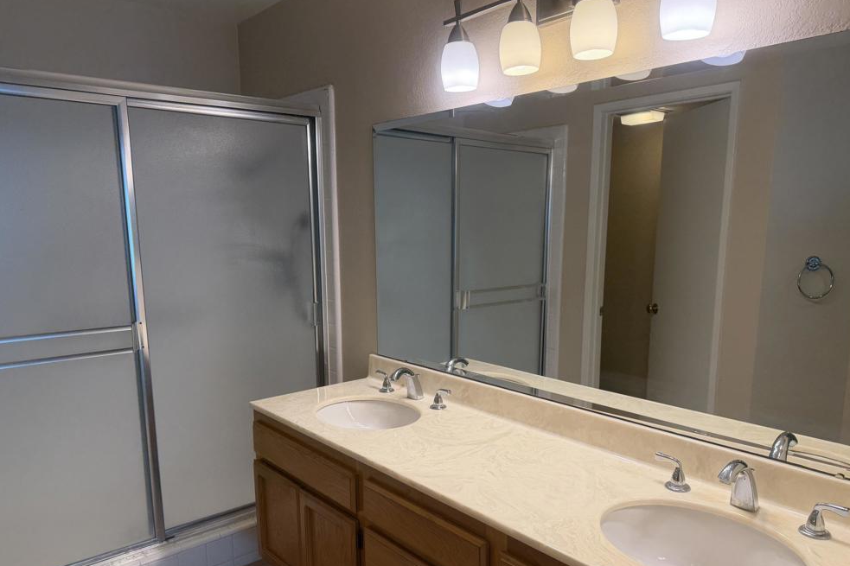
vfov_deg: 49.4
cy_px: 327
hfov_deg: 69.4
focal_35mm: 26
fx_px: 614
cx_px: 442
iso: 80
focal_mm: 6.76
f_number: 1.78
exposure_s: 1/220
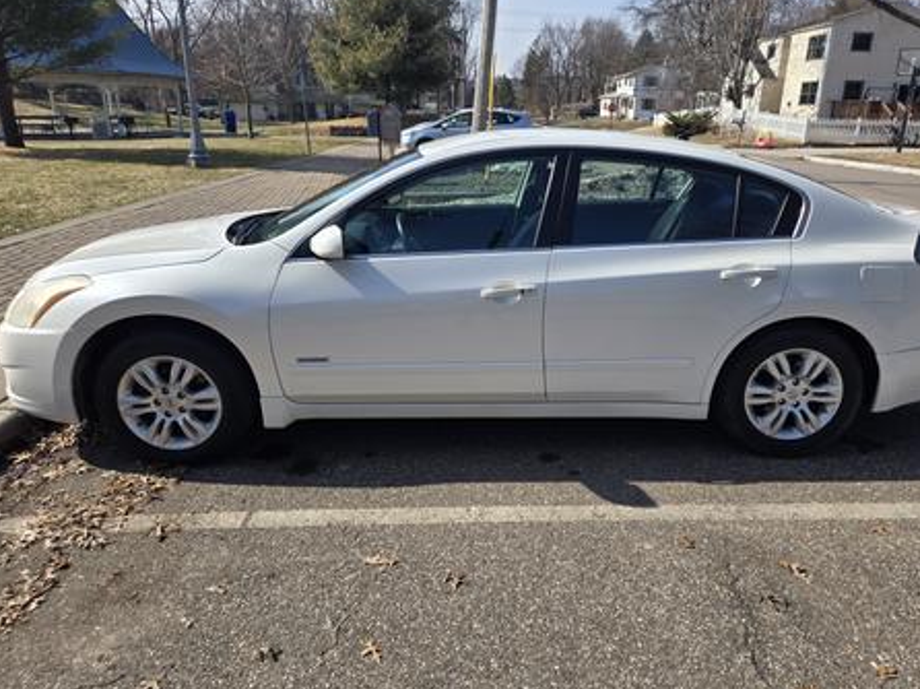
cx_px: 505
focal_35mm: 26
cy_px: 330
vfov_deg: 53.0
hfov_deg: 67.2
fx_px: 691
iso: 25
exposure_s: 1/1550
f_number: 1.8
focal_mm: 5.4
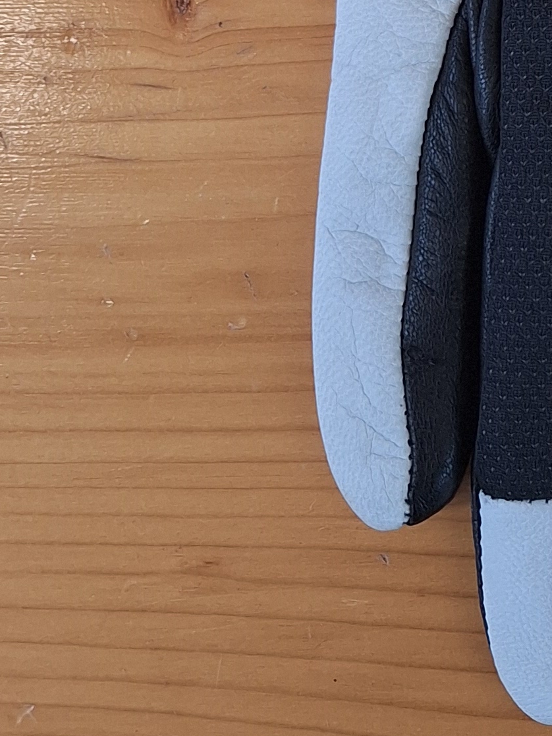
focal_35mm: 84
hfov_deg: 15.2
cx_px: 985
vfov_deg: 21.4
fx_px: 1786
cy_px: -178
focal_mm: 5.54
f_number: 1.8
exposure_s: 1/50
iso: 100
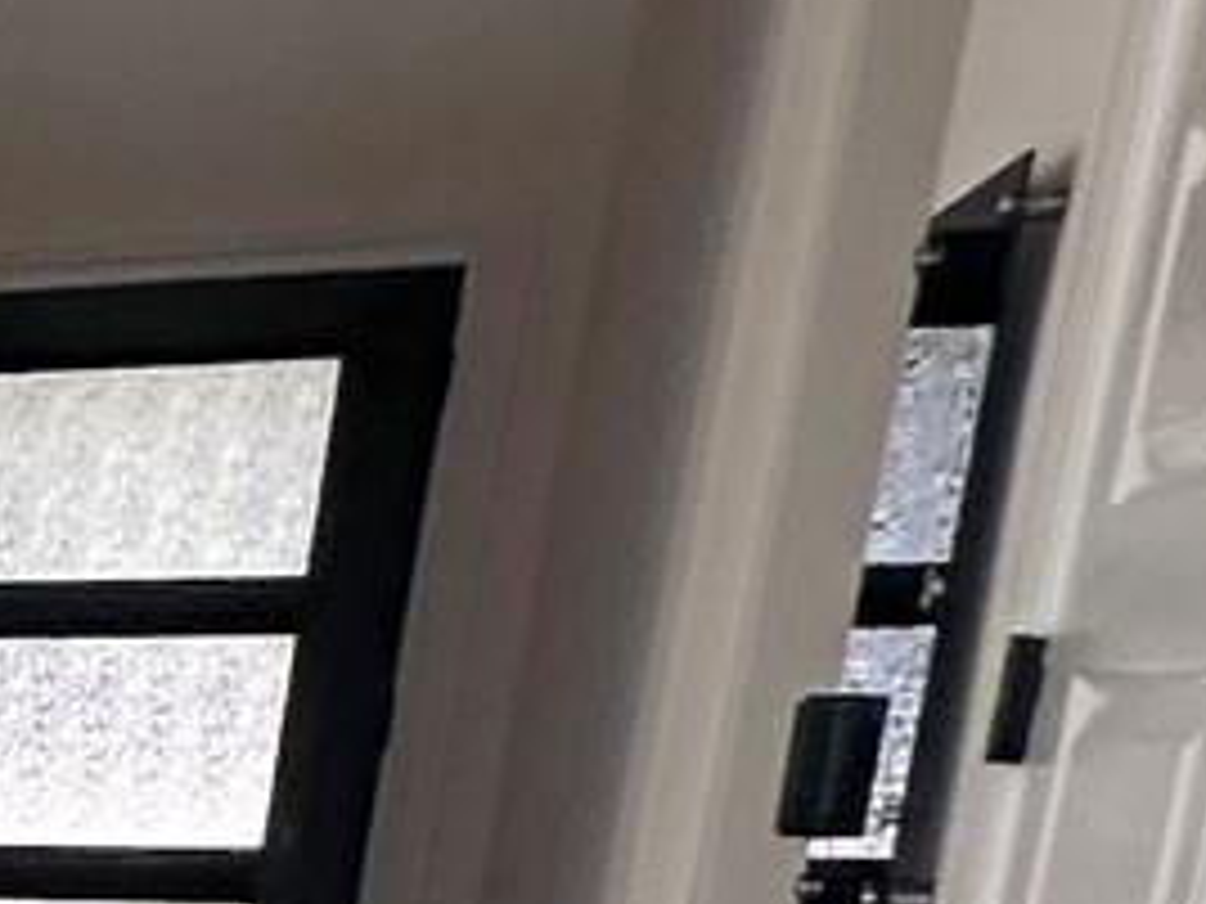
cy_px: 1475
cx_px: -2974
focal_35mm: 107
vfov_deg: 12.9
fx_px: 3728
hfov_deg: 9.7
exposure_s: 1/208
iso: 40
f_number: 2.2
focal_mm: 2.22
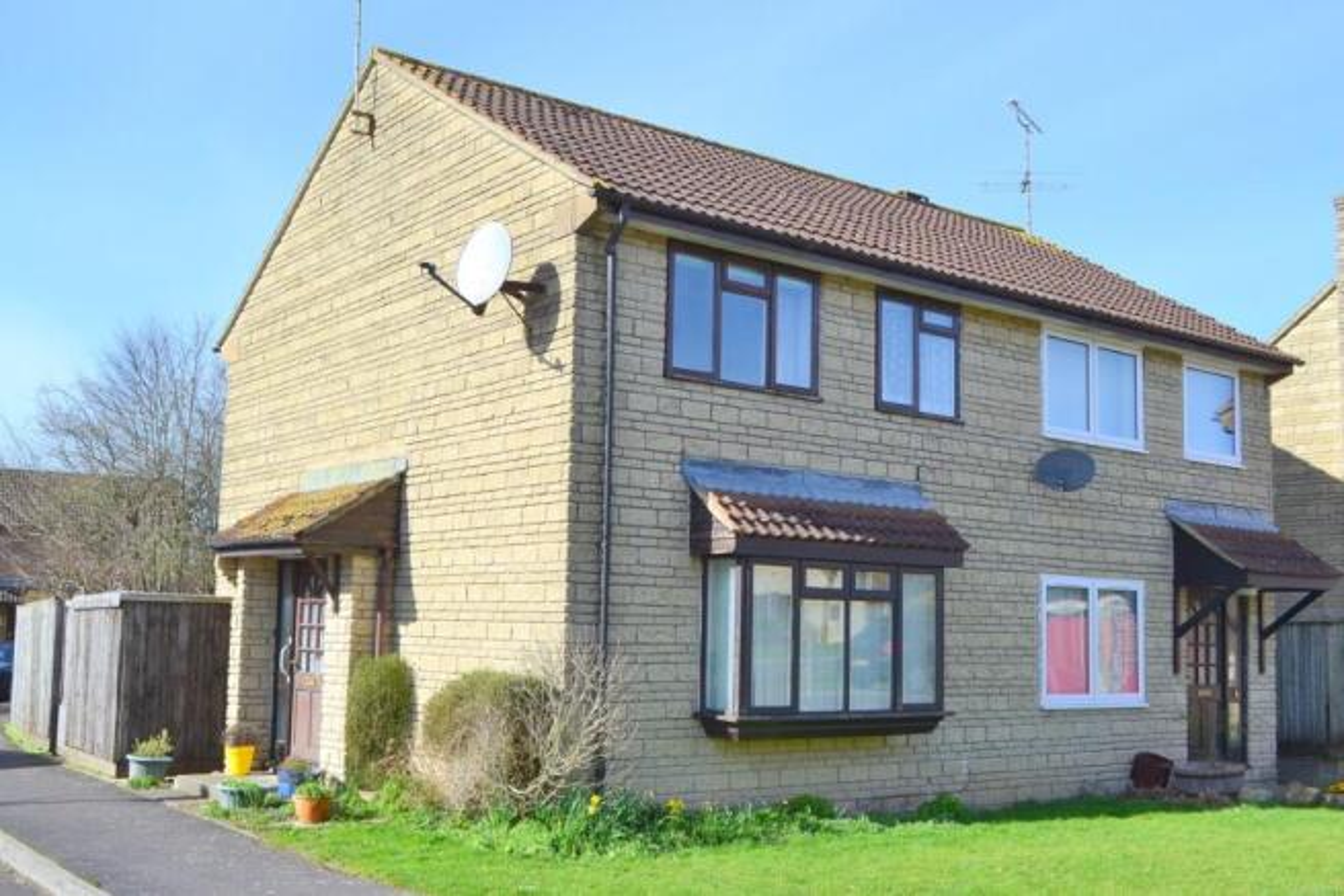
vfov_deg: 36.9
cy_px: 448
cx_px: 672
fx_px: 1344
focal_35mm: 36
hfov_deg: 53.1
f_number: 11
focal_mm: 24
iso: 400
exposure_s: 1/400
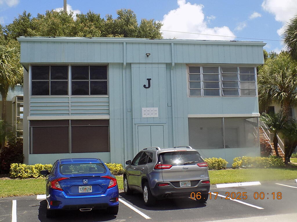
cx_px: 148
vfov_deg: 31.5
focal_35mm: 46
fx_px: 395
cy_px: 111
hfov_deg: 41.2
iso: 80
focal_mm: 8.1
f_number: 3.7
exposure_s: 1/500
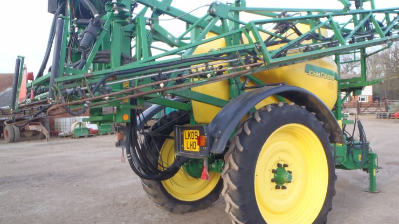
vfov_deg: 35.6
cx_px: 215
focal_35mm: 33
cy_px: 104
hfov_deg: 59.4
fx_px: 349
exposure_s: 1/50
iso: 100
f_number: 3.5
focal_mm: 5
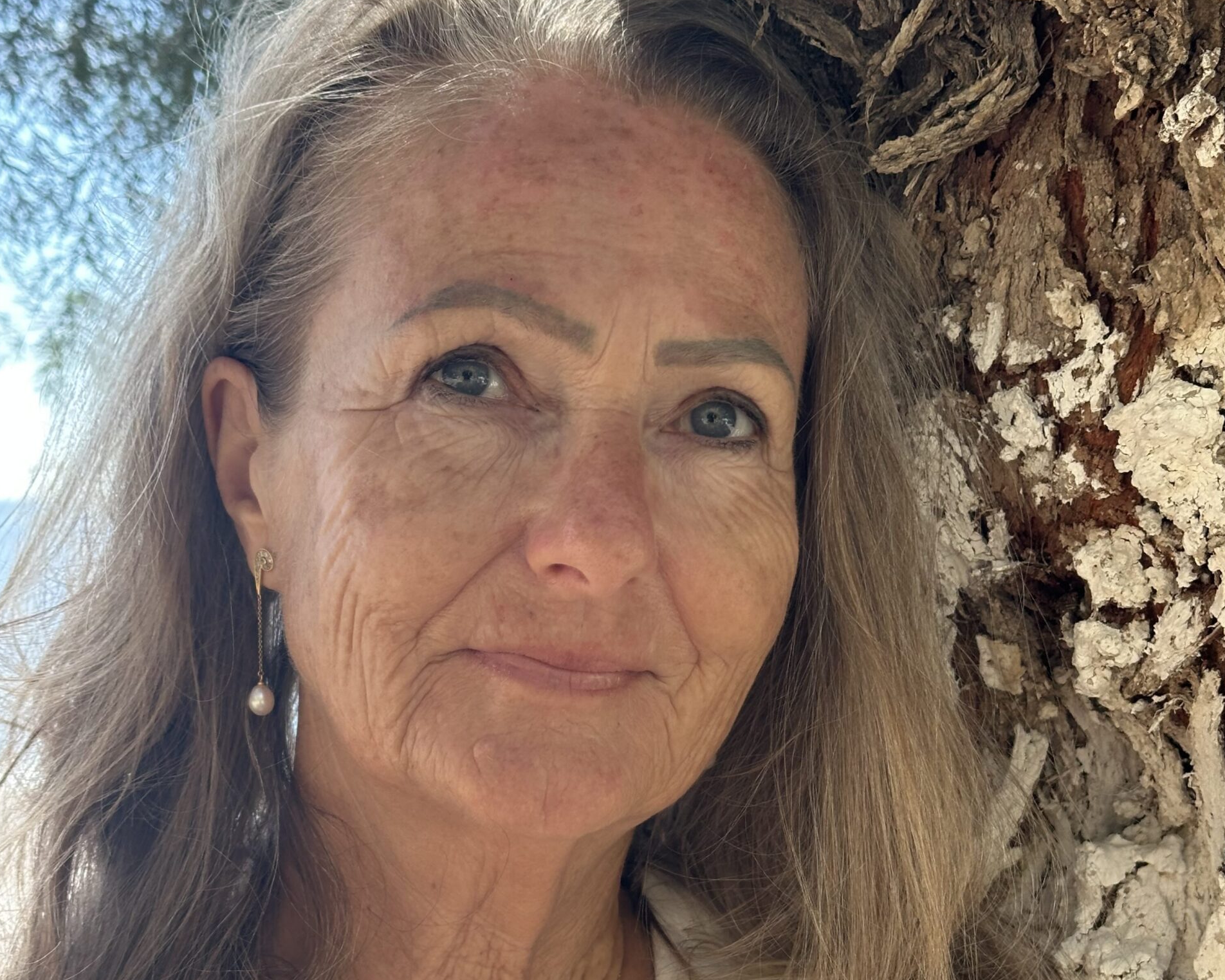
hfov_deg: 30.0
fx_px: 2284
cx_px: 611
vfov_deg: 23.9
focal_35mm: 63
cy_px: 748
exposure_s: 1/558
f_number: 1.78
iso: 64
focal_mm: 6.86
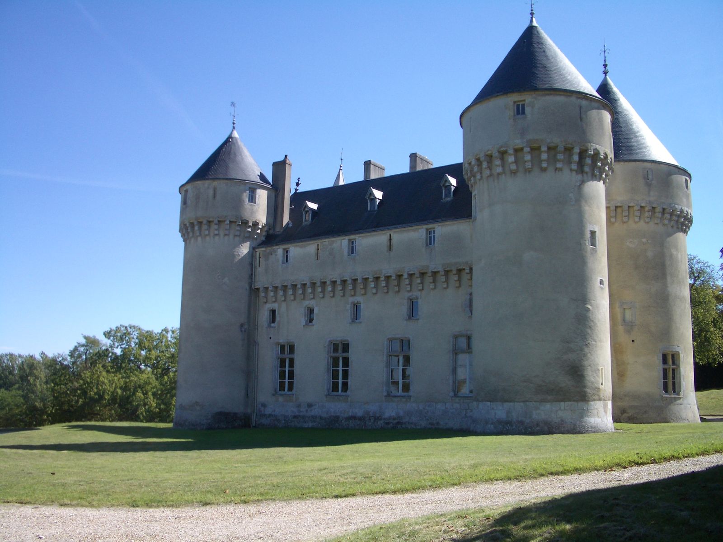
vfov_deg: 40.7
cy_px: 271
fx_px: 731
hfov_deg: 52.6
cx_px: 362
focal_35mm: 35
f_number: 4.3
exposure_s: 1/320
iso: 50
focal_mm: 5.8
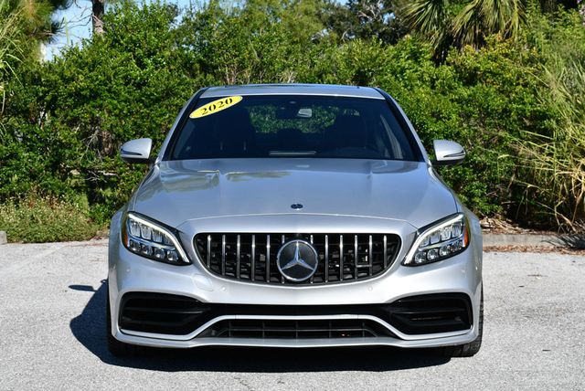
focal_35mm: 84
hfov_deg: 24.2
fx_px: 1366
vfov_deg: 16.3
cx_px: 292
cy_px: 196
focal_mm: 42
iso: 100
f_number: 9
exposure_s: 1/320
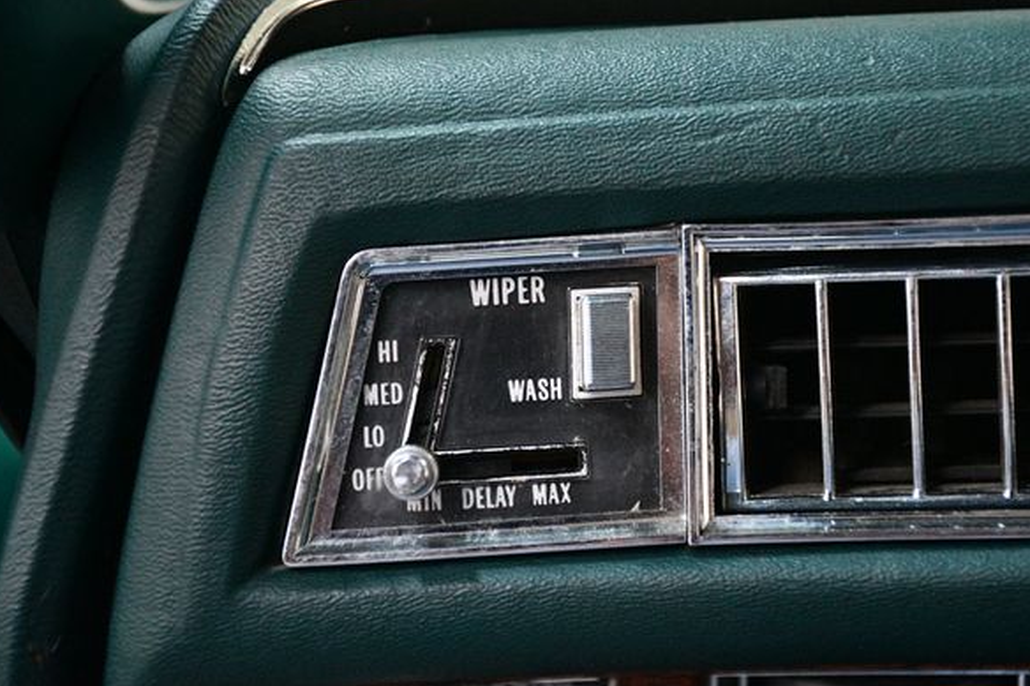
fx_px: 2631
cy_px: 333
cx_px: 540
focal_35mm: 92
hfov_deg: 22.1
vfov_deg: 14.9
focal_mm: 56
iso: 5000
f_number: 4.8
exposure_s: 1/60
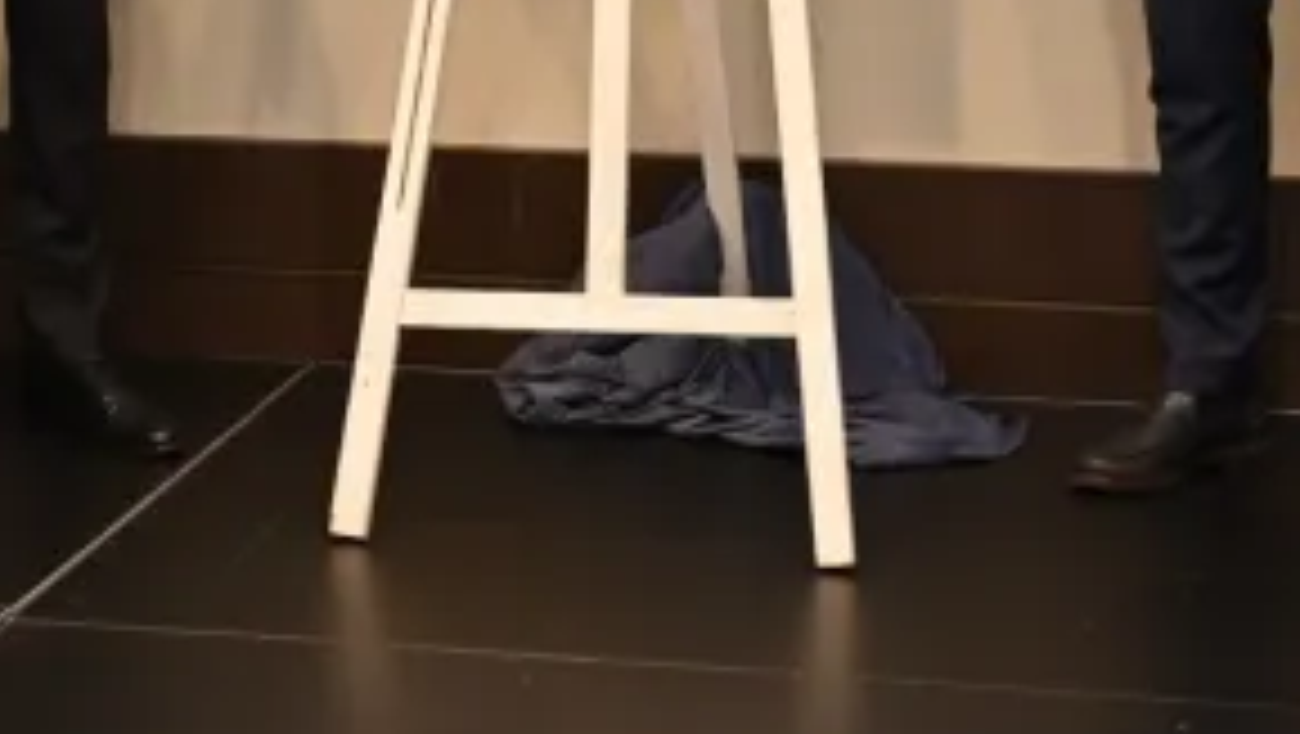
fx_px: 3684
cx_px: 355
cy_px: -403
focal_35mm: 107
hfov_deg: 19.9
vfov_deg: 10.9
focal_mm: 29.5
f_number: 2.8
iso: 1000
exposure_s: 1/100
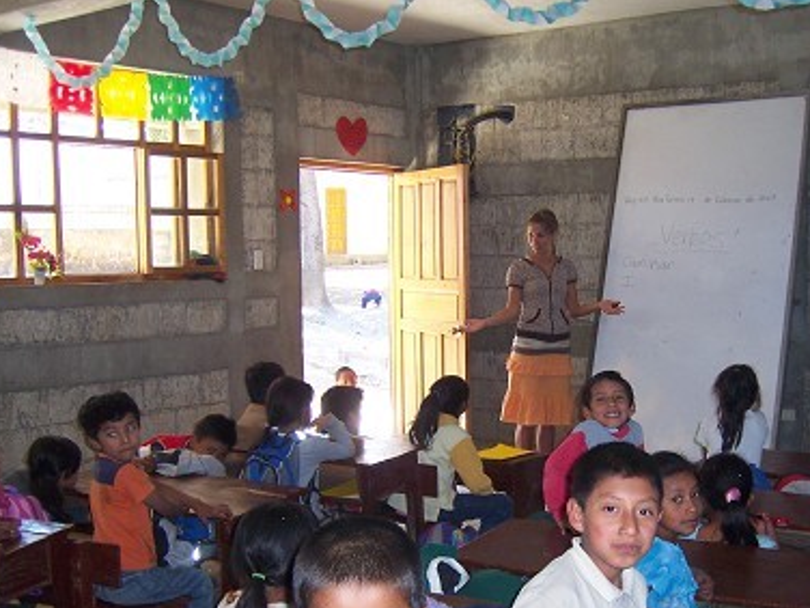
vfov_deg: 31.4
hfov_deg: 41.0
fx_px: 1076
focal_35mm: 46
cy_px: 384
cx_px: 504
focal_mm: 6.2
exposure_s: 1/60
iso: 125
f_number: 2.8
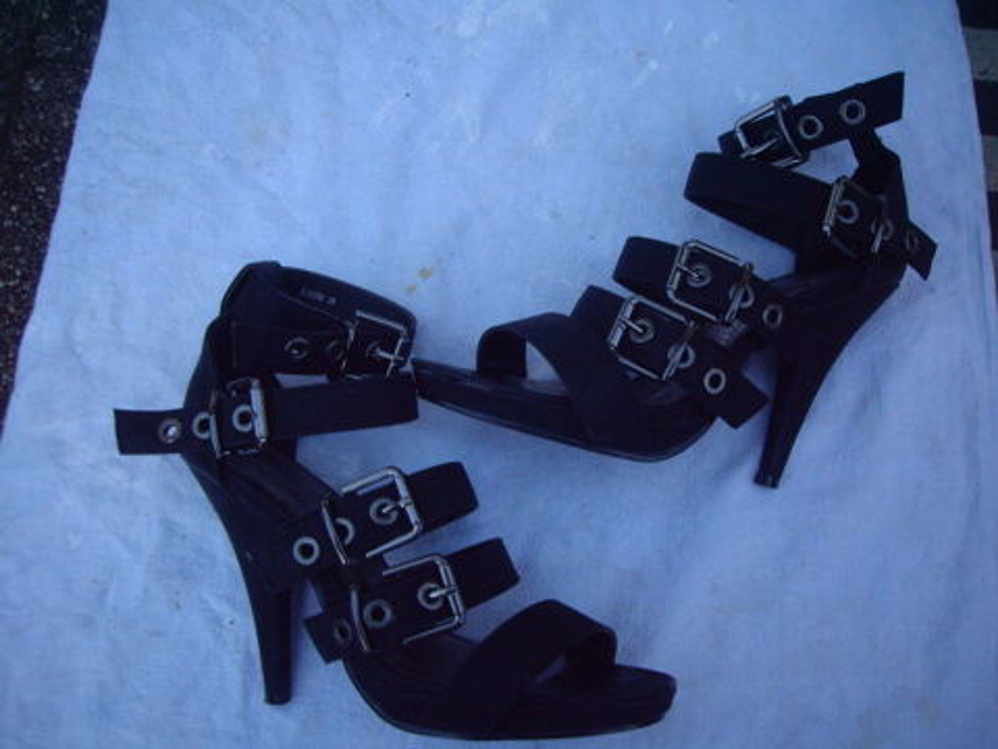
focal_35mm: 38
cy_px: 374
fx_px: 1096
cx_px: 499
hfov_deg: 49.0
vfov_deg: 37.7
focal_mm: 6.2
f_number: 2.7
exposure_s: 1/40
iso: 200
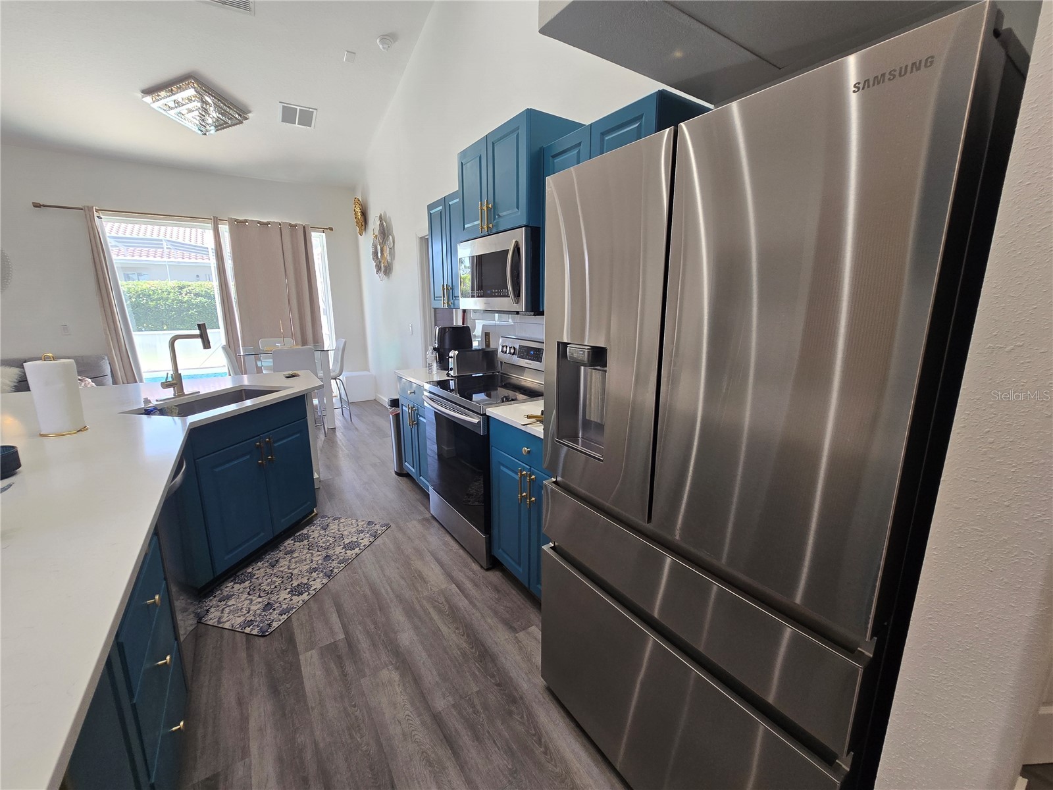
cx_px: 526
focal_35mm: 13
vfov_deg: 89.9
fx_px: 395
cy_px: 395
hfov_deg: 106.2
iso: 100
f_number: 2.2
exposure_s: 1/60
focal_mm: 2.2
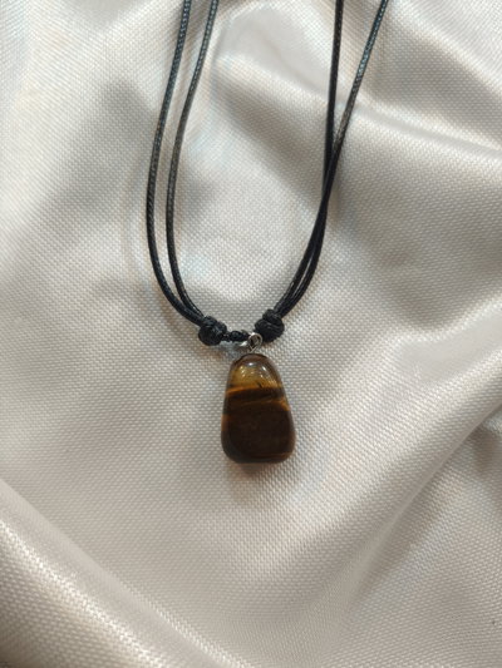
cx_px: 251
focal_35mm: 24
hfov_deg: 56.8
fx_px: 464
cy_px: 334
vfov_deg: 71.6
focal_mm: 5.59
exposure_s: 1/120
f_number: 1.8
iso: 200
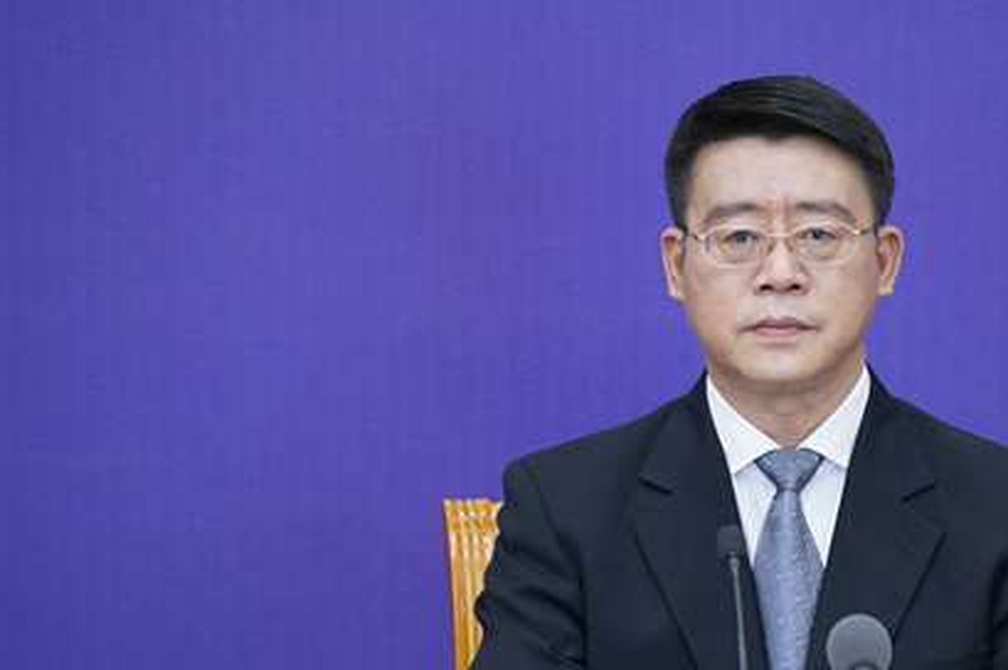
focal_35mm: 793
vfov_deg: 1.7
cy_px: 472
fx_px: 22186
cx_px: 648
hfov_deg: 2.6
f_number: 6.3
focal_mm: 541
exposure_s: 1/100
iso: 6400
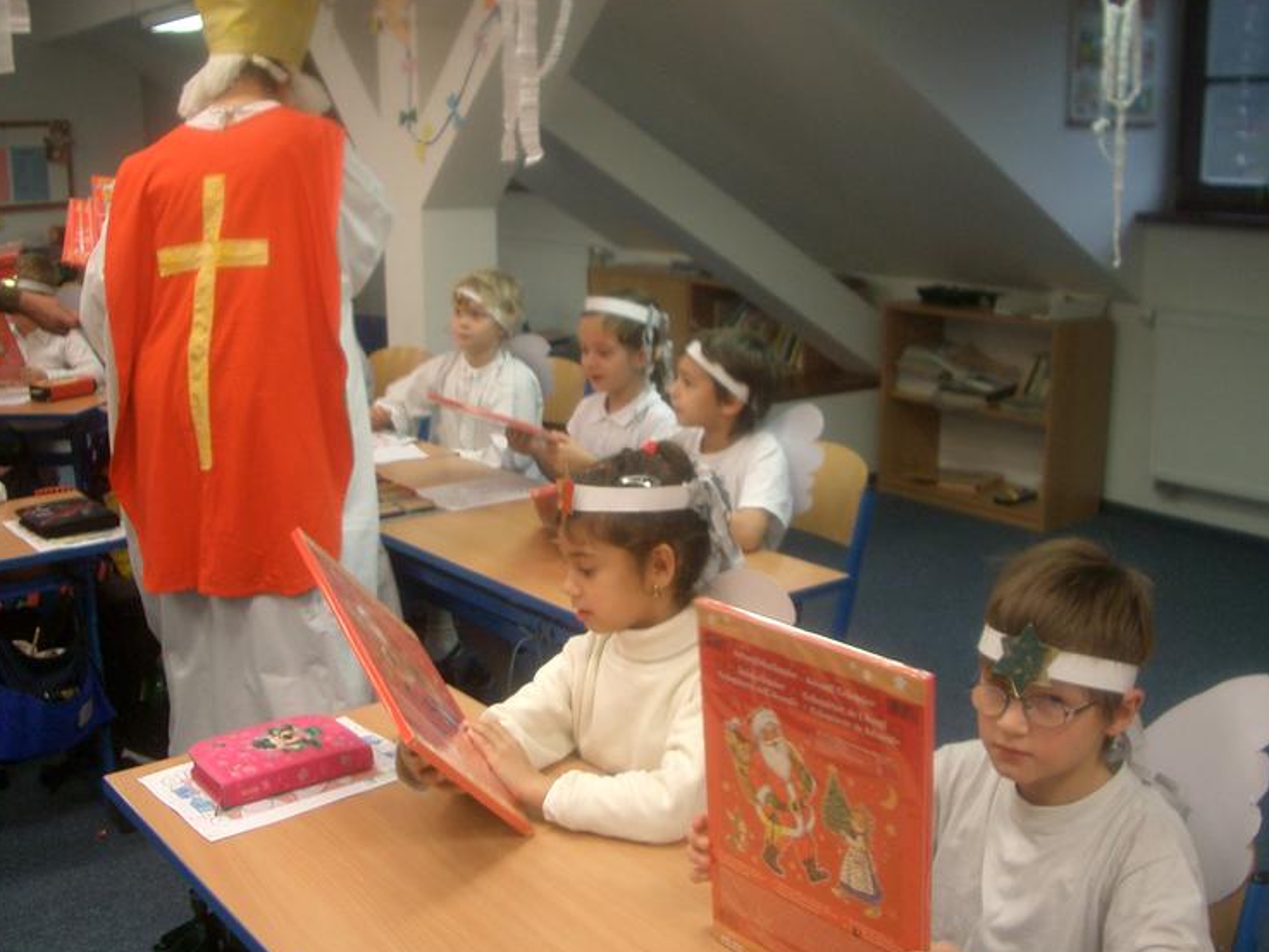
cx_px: 611
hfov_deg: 49.0
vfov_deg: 37.7
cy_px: 496
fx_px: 1393
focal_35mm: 38
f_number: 2.6
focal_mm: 5.8
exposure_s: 1/50
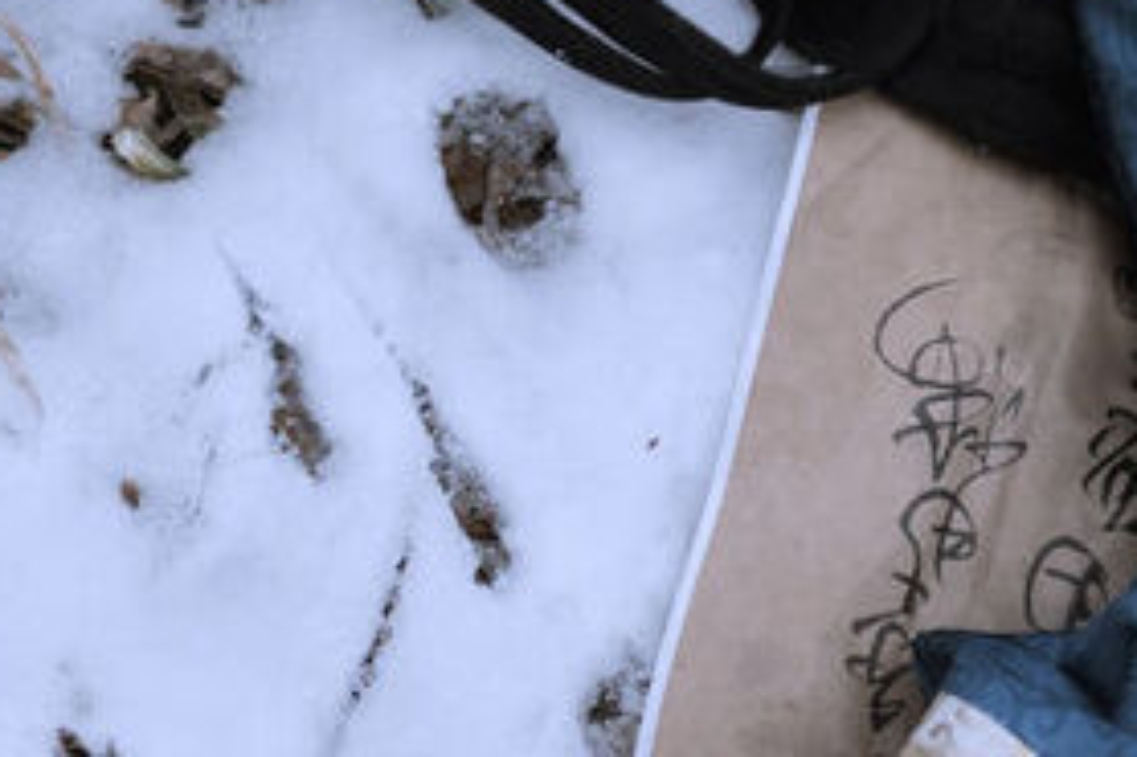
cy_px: 29
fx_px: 5965
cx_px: 847
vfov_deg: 7.2
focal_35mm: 189
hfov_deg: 10.9
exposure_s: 1/500
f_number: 2
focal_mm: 50
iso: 100
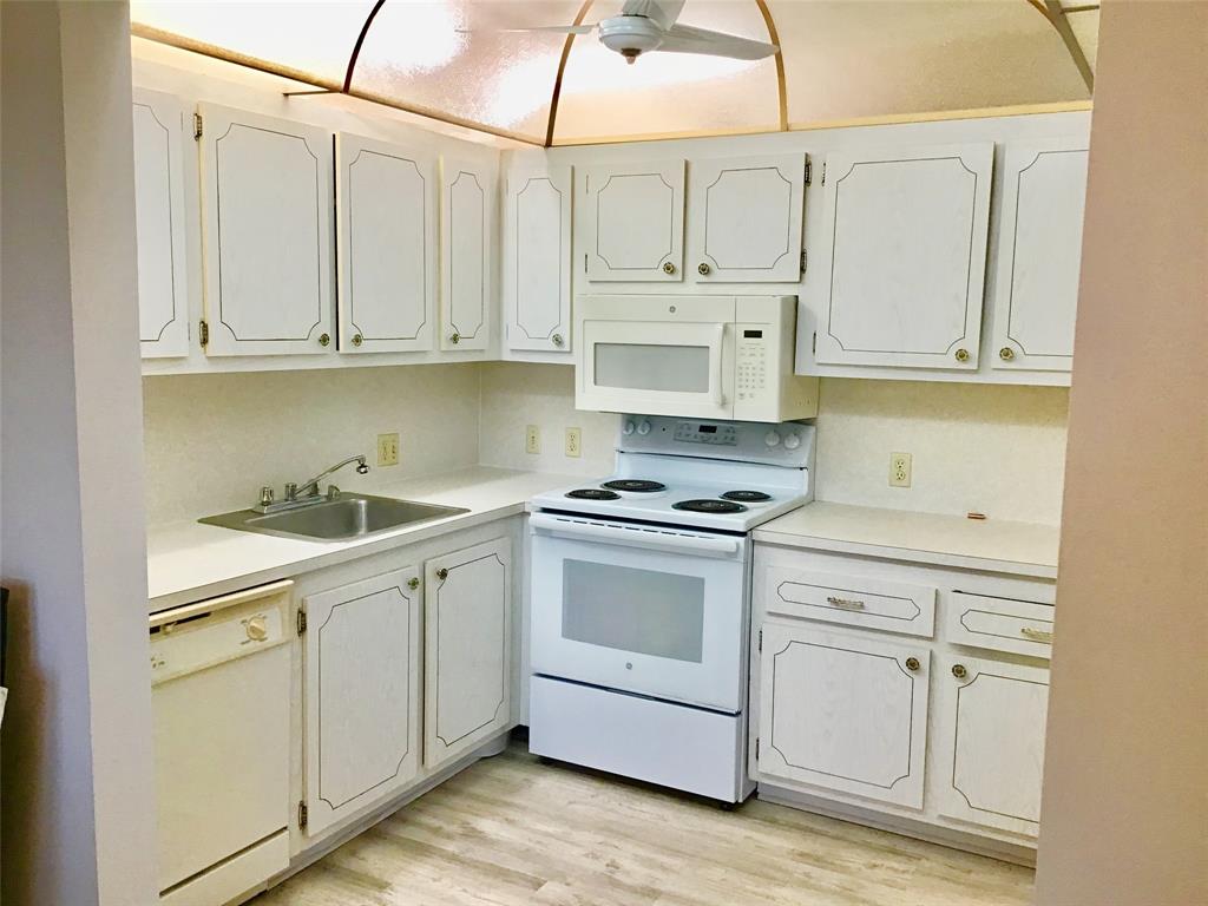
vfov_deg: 45.4
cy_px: 453
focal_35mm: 31
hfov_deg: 58.4
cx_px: 604
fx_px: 1082
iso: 32
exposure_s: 1/30
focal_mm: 3.3
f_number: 2.4
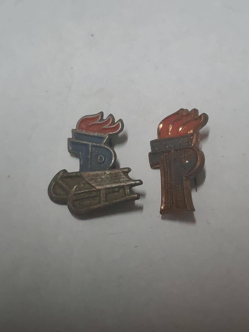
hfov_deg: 21.6
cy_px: 166
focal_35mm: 68
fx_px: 652
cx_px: 124
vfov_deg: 28.6
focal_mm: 5.52
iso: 1250
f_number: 1.95
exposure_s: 1/50
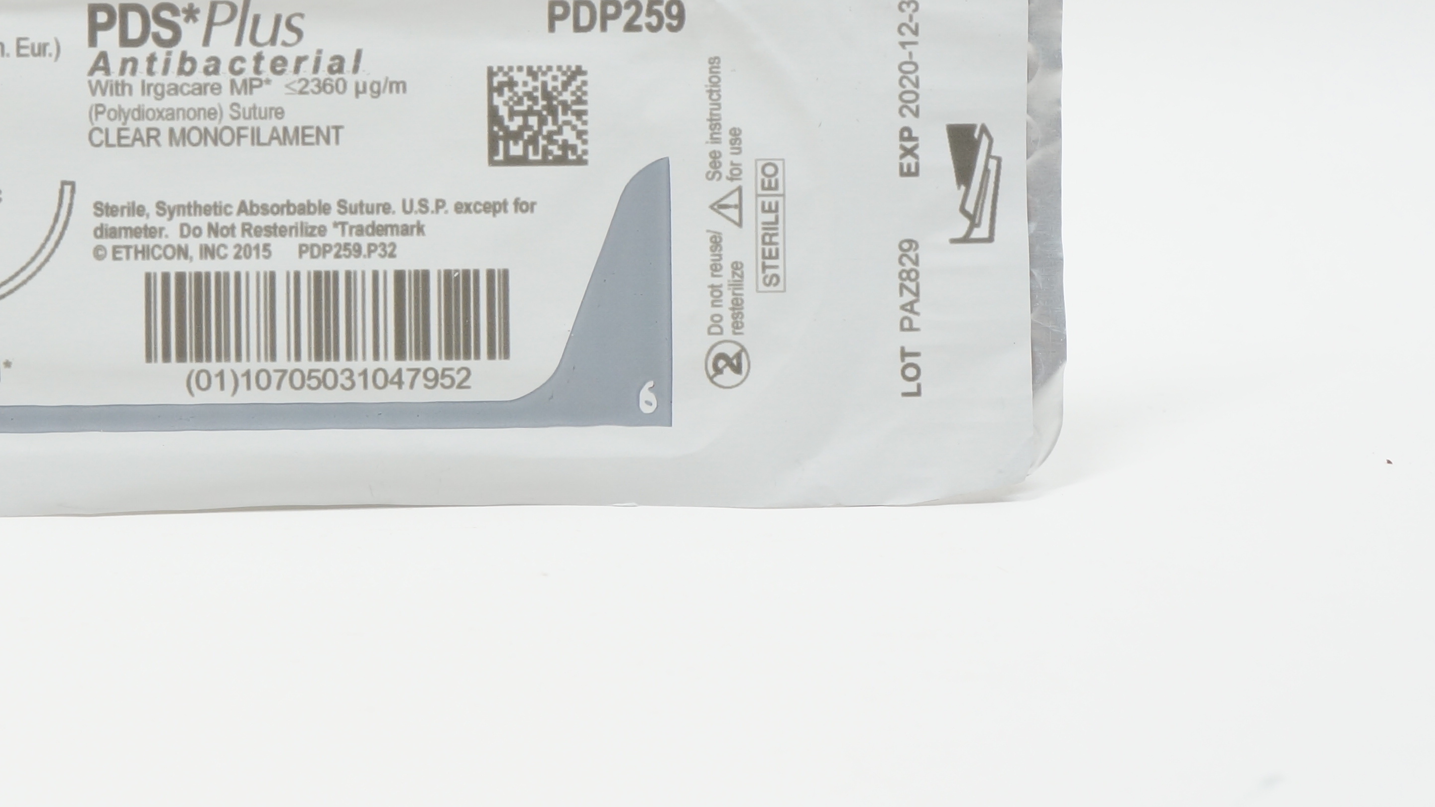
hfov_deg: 24.0
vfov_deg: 13.7
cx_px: 385
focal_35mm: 88
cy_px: 204
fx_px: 3344
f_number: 6.3
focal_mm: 33
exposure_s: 1/50
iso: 400
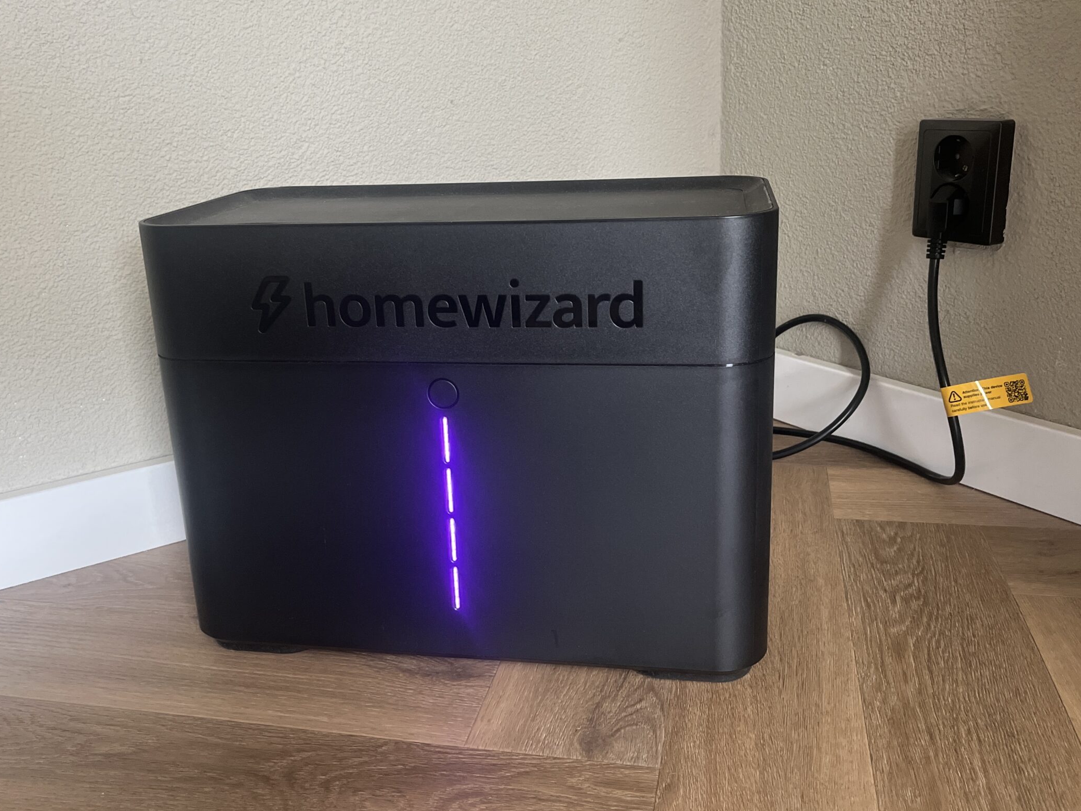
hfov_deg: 56.8
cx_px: 509
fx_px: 999
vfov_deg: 44.1
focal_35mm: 32
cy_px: 366
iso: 200
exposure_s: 1/59
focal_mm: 5.1
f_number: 1.6
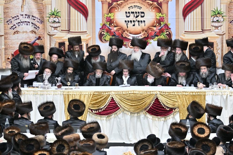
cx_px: 116
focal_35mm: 123
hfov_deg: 16.7
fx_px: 796
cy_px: 78
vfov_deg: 11.1
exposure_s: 1/400
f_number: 2.8
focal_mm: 82
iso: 1250
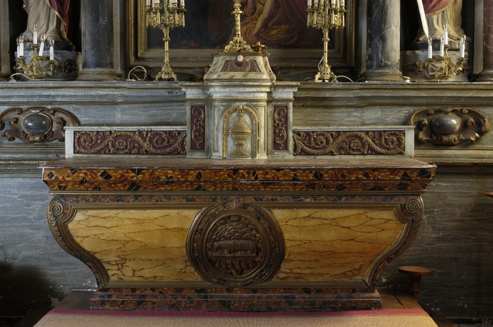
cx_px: 246
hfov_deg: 35.1
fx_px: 780
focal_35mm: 57
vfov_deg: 23.7
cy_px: 164
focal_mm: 38
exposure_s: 2
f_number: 18
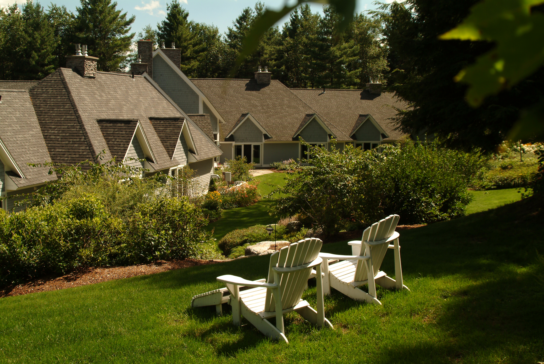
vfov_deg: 32.0
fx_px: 635
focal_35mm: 42
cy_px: 182
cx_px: 272
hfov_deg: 46.4
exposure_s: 1/125
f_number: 8
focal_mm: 28
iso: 100
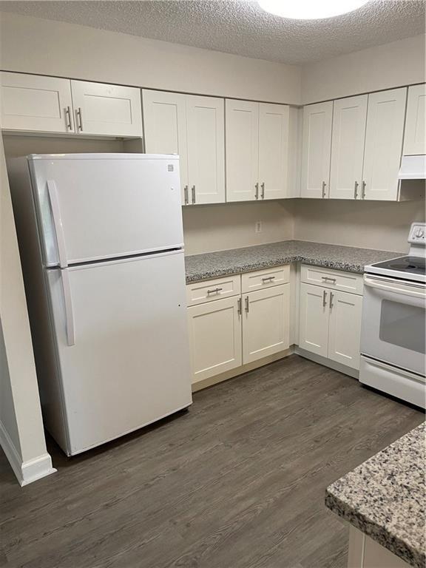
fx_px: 427
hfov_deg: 53.1
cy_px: 284
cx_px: 213
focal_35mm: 26
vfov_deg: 67.3
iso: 125
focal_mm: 5.1
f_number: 1.6
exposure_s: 1/91
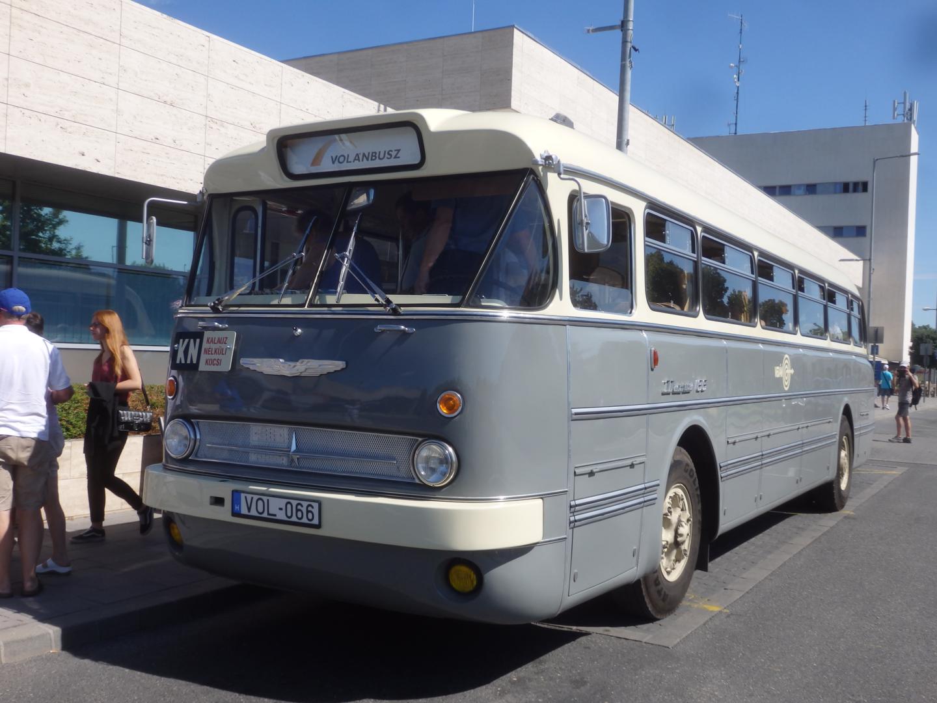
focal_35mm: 37
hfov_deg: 50.1
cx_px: 468
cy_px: 352
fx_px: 1002
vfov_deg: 38.7
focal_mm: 6.6
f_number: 3.6
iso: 100
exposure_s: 1/1250
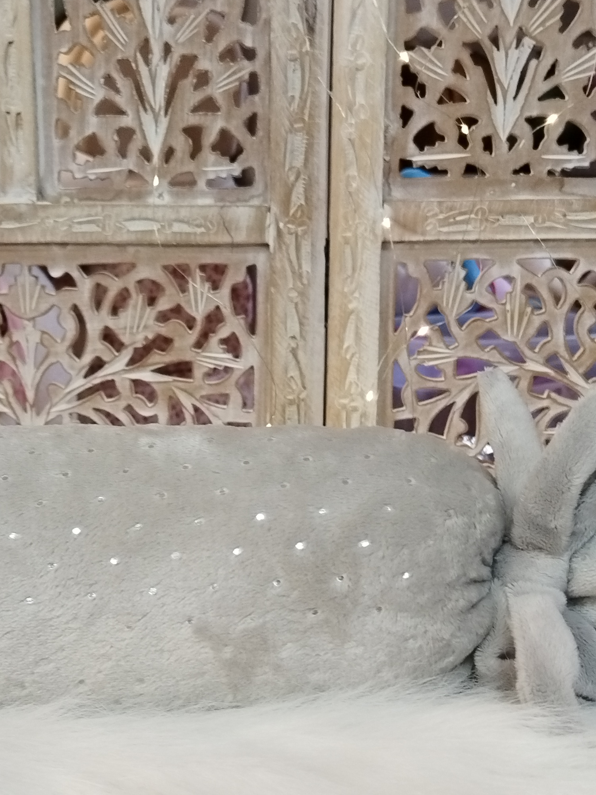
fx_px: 1194
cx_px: 189
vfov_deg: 36.1
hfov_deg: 27.8
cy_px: 586
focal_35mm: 52
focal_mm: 4.95
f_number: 1.9
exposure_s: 1/33.3
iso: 640
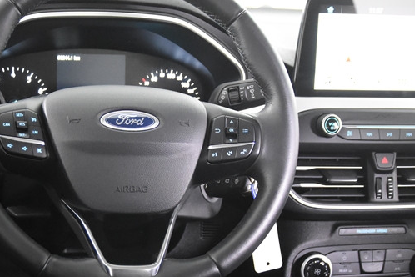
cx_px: 125
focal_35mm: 74
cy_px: 224
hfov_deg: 27.1
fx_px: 853
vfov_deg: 18.2
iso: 5000
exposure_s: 1/40
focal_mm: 24
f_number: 3
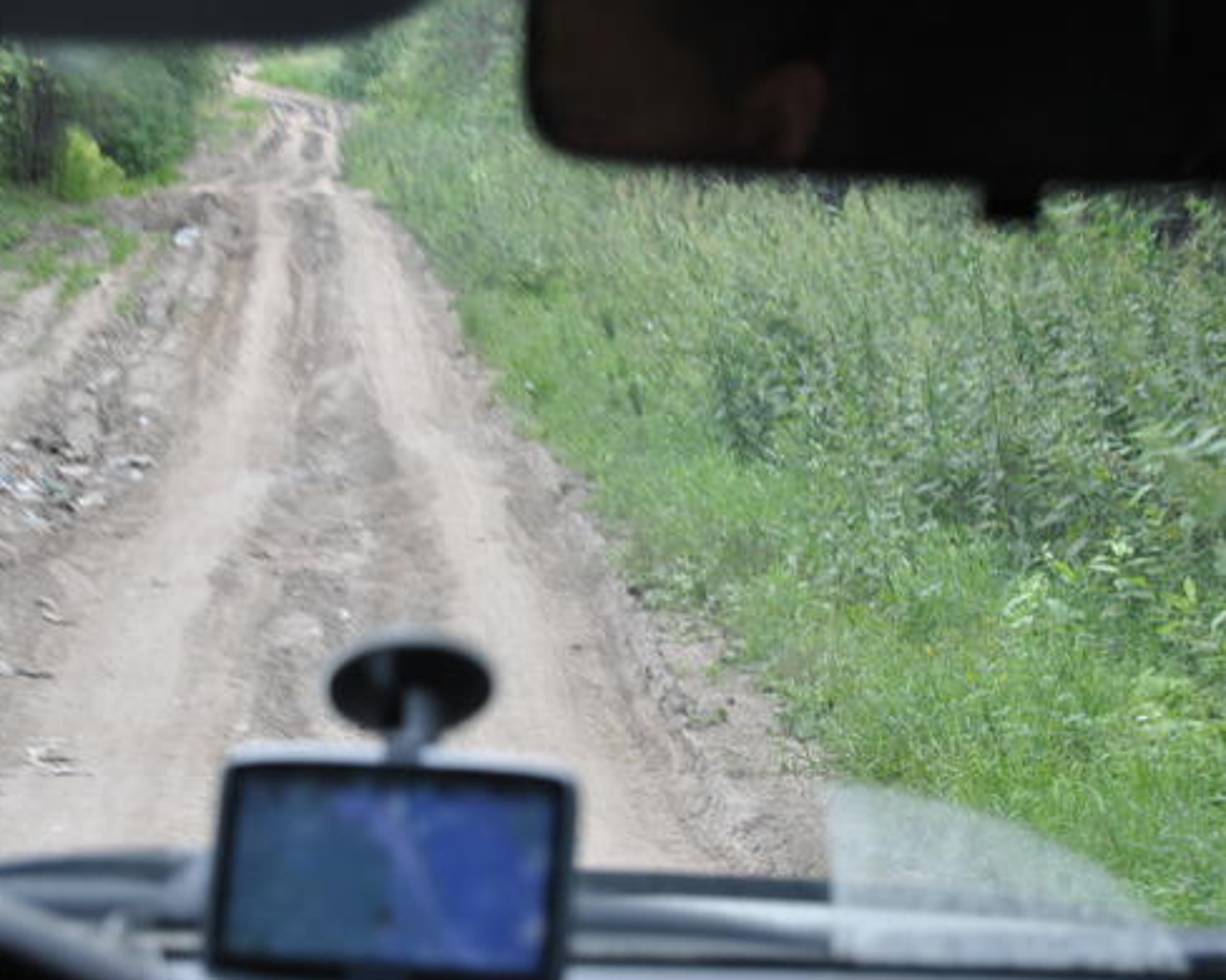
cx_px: 485
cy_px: 470
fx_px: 3686
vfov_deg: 15.1
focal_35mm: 102
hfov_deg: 18.9
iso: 200
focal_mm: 55
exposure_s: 1/80
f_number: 5.6
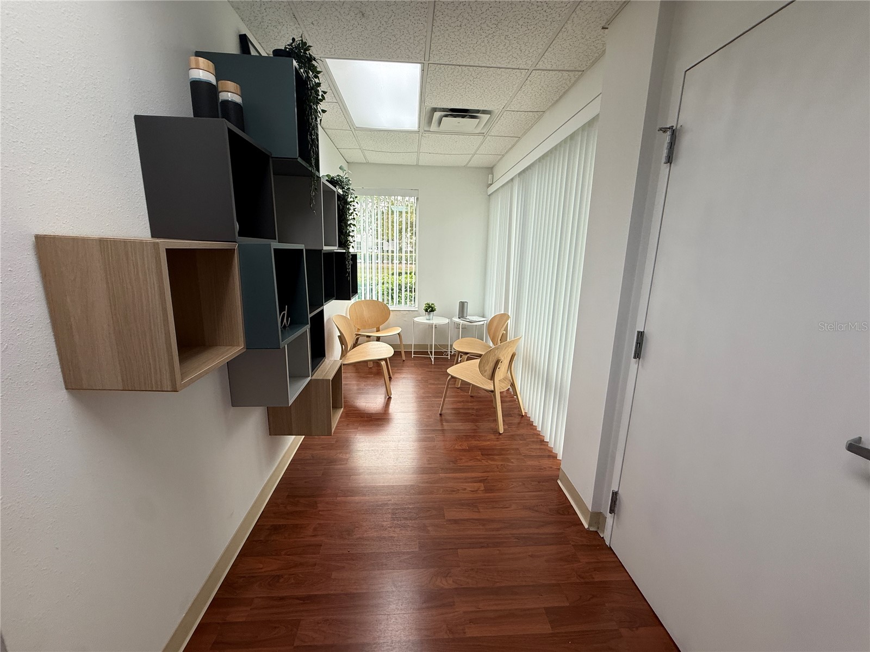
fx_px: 352
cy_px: 326
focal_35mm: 14
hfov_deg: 102.1
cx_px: 435
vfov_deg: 85.7
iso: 125
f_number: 2.2
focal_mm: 2.22
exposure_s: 1/120
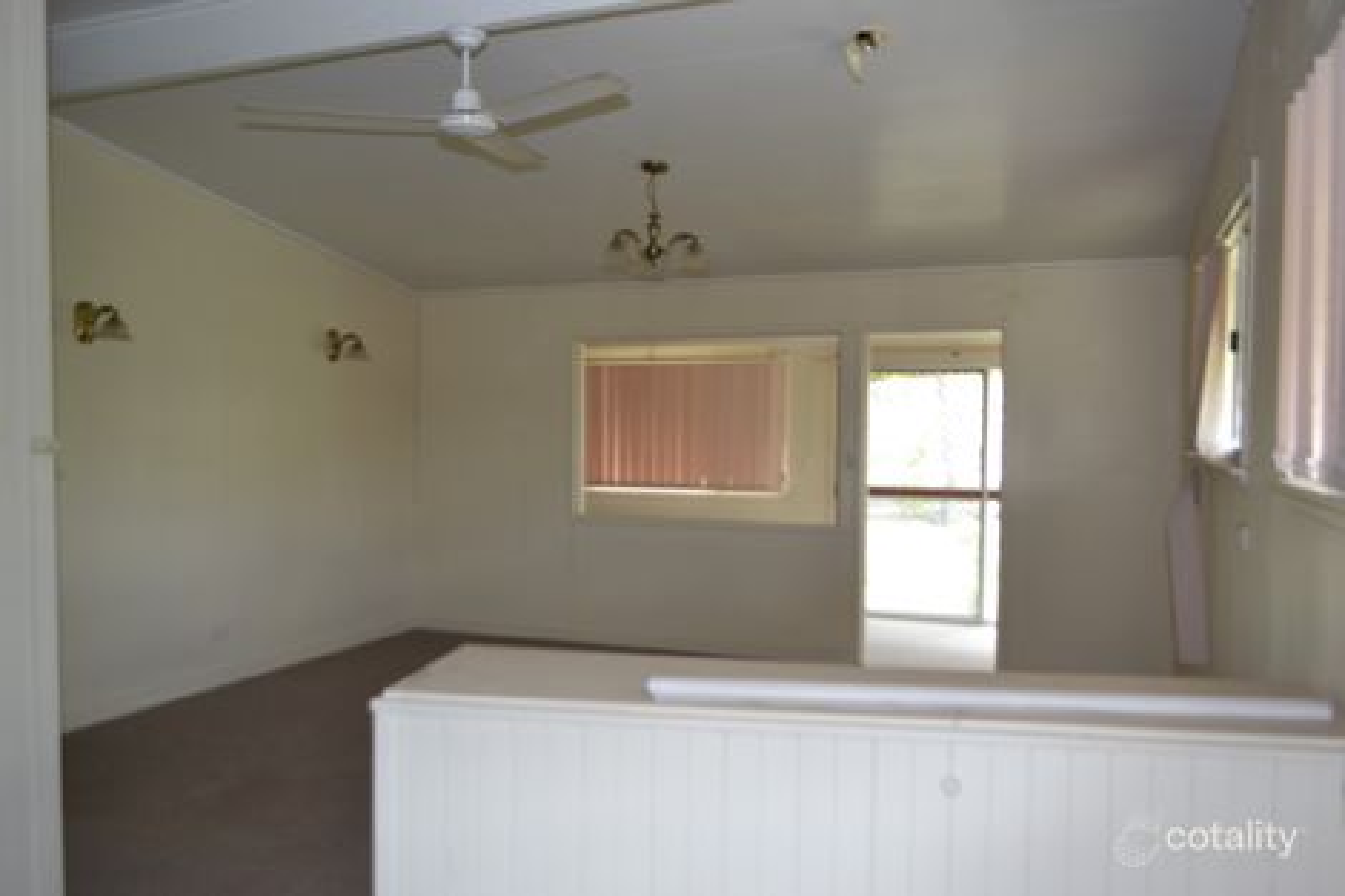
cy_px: 448
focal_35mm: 27
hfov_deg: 67.4
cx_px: 672
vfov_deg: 47.9
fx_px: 1008
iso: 400
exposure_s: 1/60
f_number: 4
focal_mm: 18
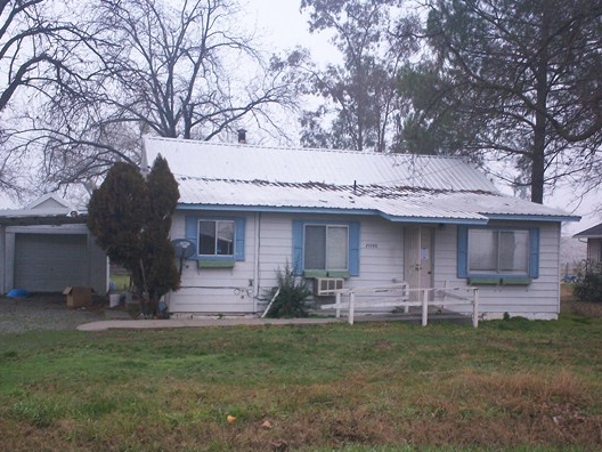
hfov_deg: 41.2
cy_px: 265
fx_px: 800
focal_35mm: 46
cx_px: 315
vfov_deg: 31.5
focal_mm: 6.3
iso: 80
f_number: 4.5
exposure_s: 1/80
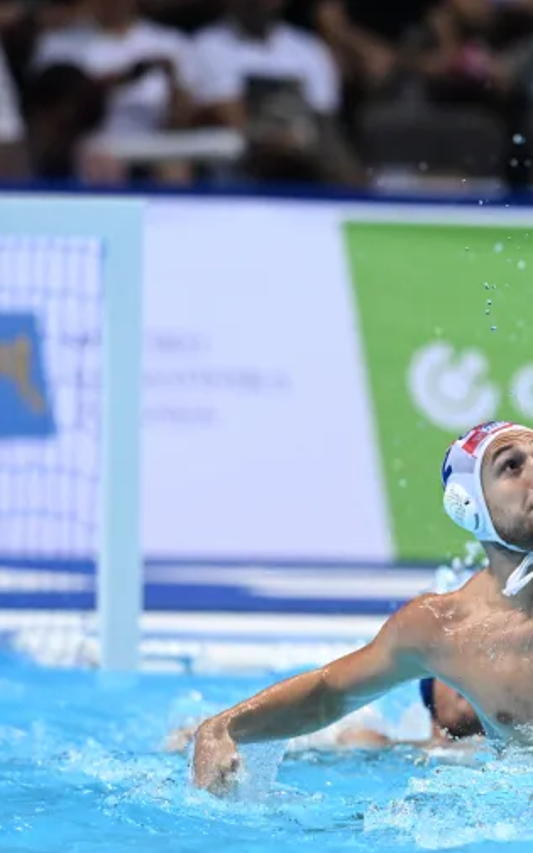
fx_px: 14294
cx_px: 587
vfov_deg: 3.4
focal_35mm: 615
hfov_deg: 2.1
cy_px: 426
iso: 4000
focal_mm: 400
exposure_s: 1/3200
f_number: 4
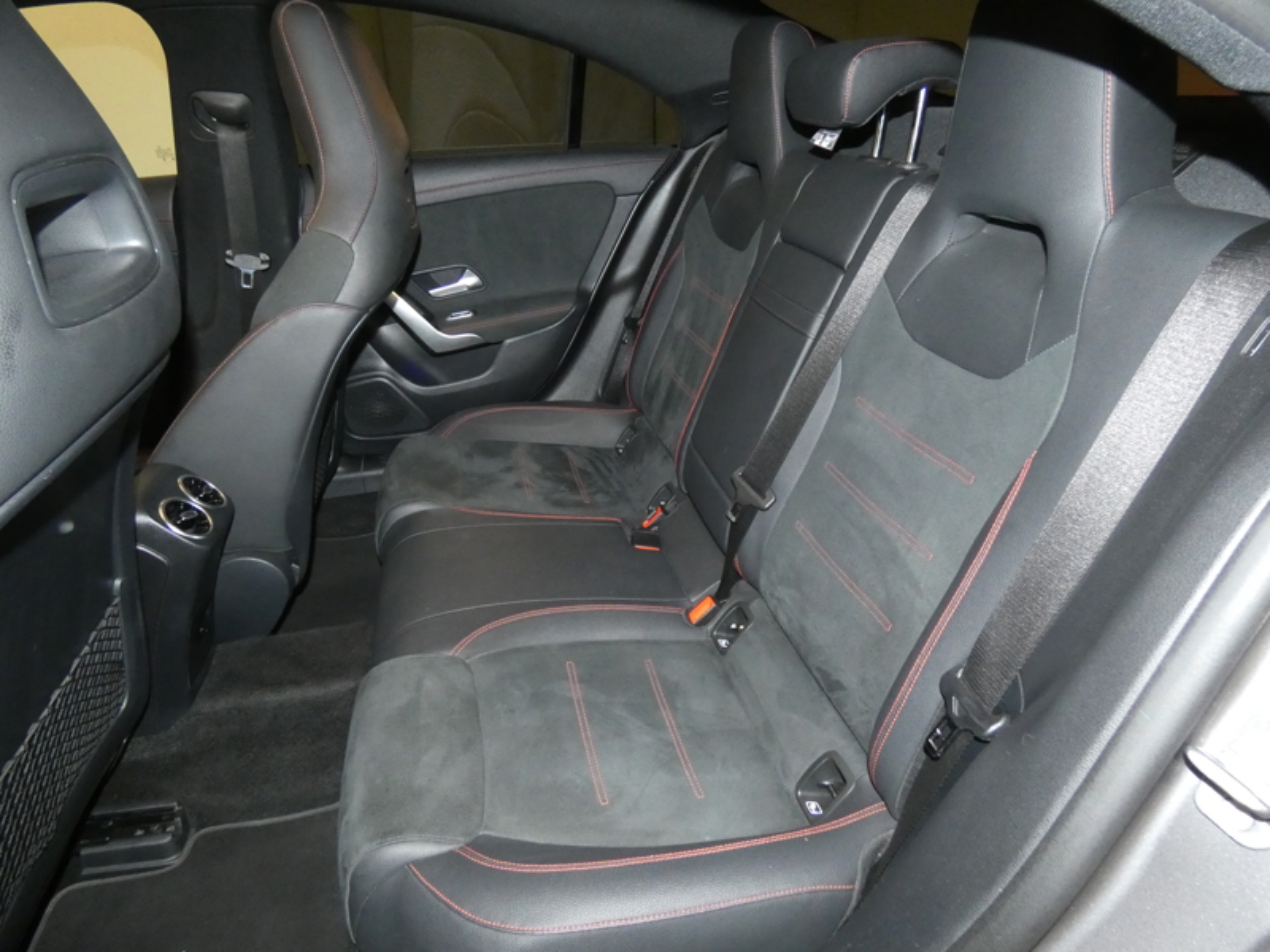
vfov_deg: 66.0
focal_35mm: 20
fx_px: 734
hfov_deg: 81.7
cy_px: 476
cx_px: 635
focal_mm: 3.6
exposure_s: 1/60
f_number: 2.8
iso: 800
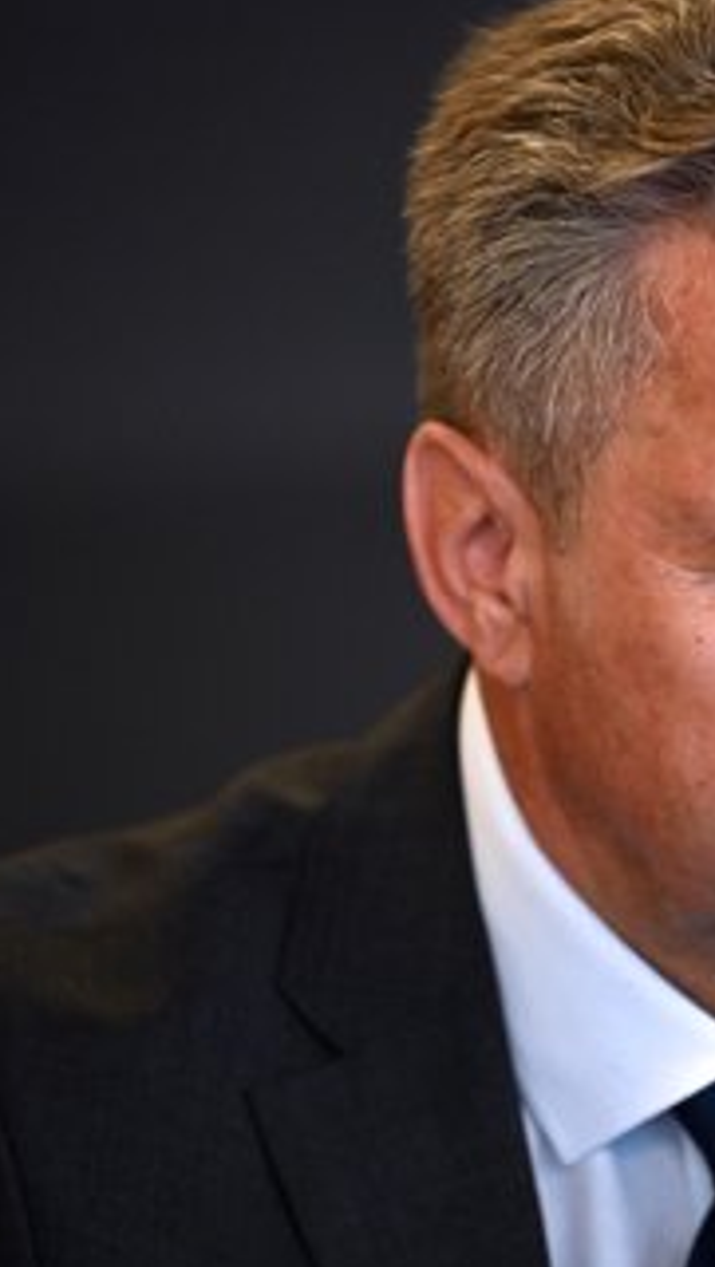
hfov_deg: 3.7
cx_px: 826
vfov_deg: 6.6
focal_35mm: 326
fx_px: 10968
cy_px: 622
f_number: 2.8
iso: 2000
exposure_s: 1/640
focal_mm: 200
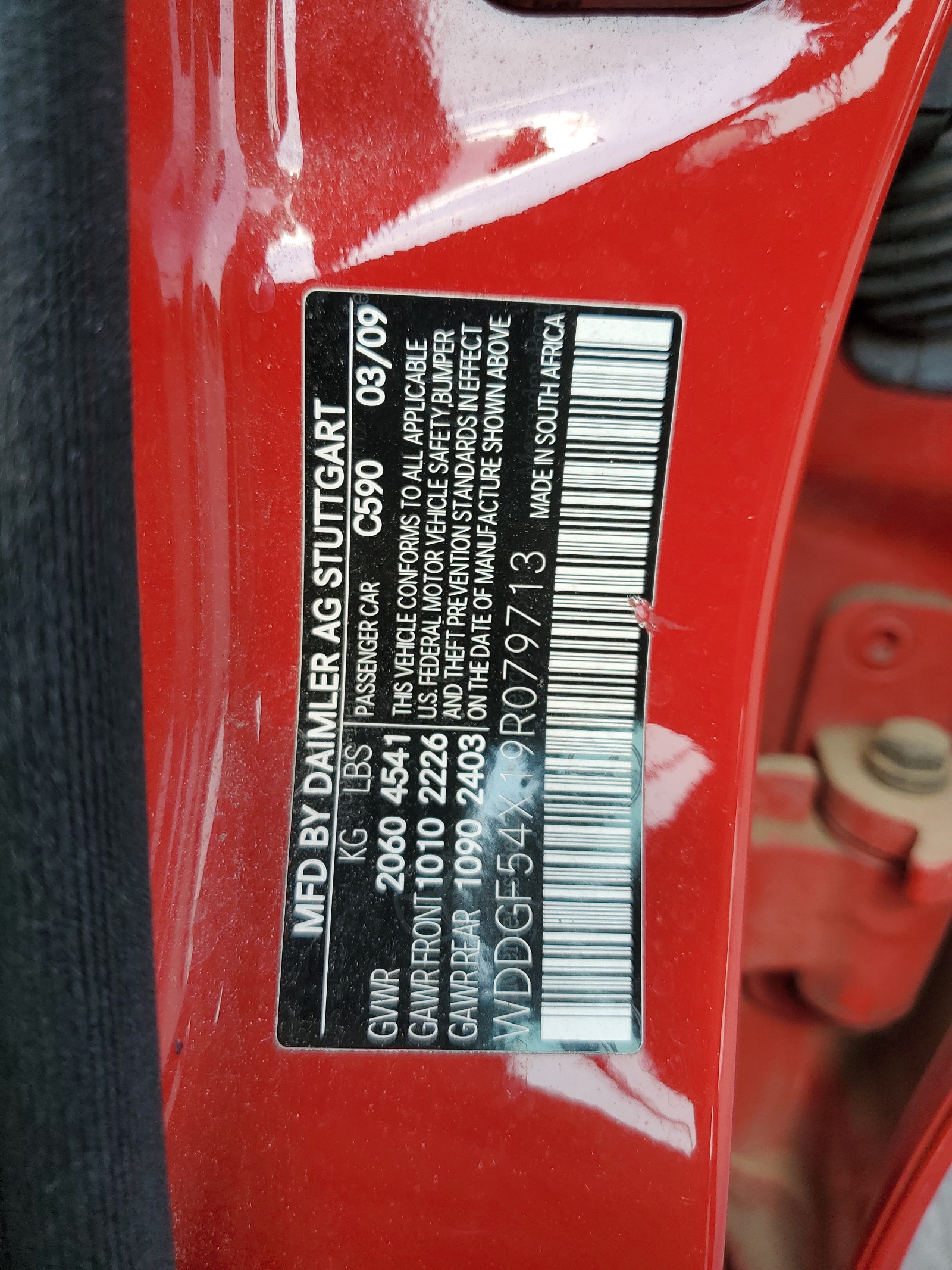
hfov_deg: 53.1
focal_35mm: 26
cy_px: 635
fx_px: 953
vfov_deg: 67.3
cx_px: 476
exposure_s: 1/455
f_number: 1.5
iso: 50
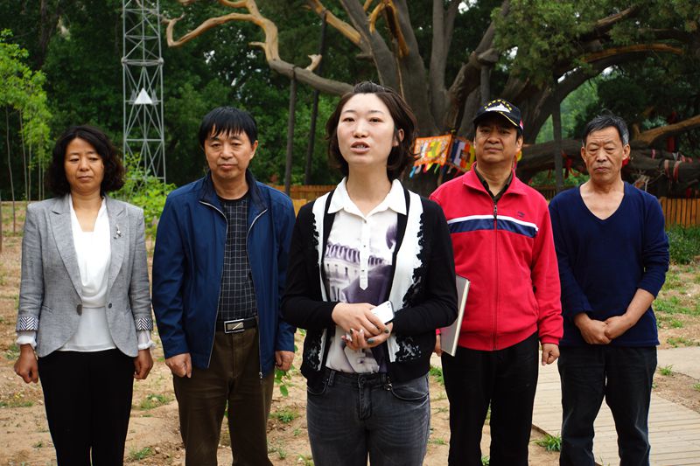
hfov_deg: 41.1
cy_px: 233
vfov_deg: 28.1
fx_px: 933
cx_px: 350
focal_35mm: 48
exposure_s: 1/60
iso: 100
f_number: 5.6
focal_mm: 32
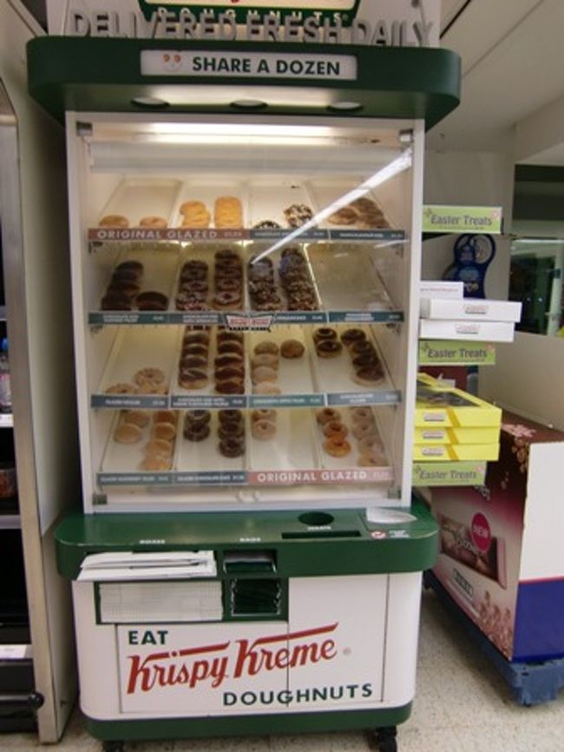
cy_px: 376
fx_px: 608
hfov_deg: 49.8
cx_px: 282
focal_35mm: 28
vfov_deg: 63.4
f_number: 2.6
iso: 100
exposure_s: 1/60
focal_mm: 4.9
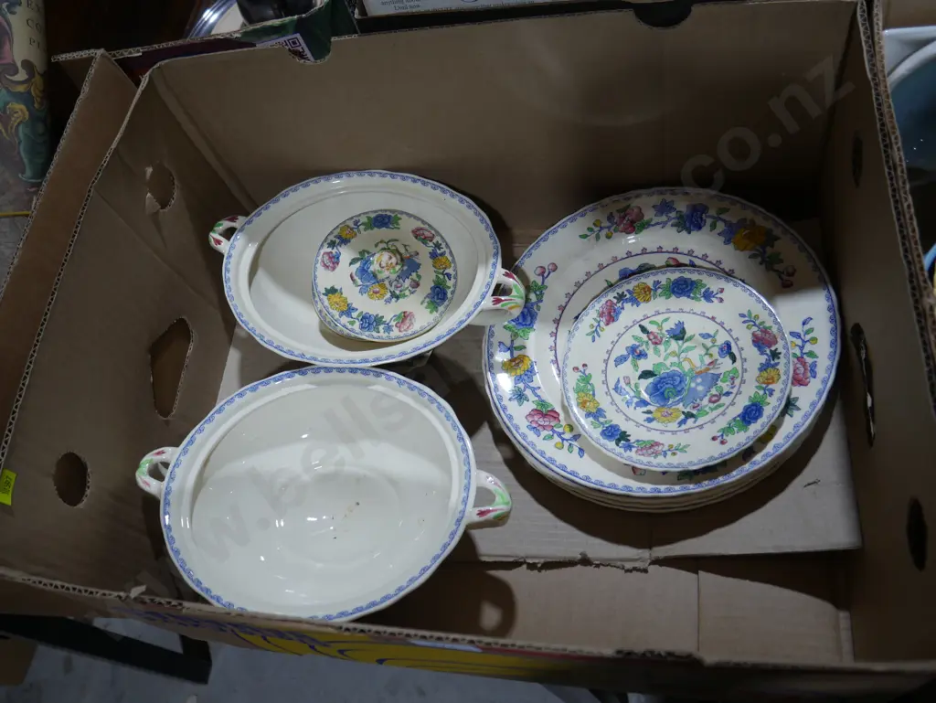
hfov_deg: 59.9
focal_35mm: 30
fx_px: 812
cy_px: 352
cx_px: 468
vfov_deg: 46.8
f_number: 3.6
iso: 200
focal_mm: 15
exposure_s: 1/125
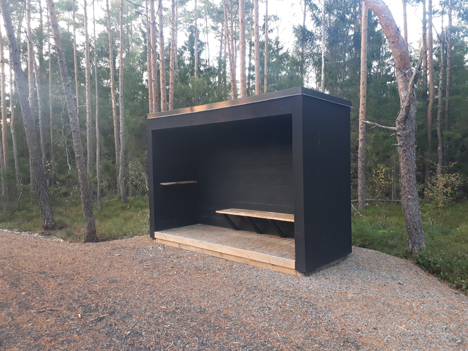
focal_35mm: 27
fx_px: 365
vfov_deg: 51.4
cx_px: 234
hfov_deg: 65.3
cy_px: 176
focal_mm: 3.6
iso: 160
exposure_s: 1/33
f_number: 1.9
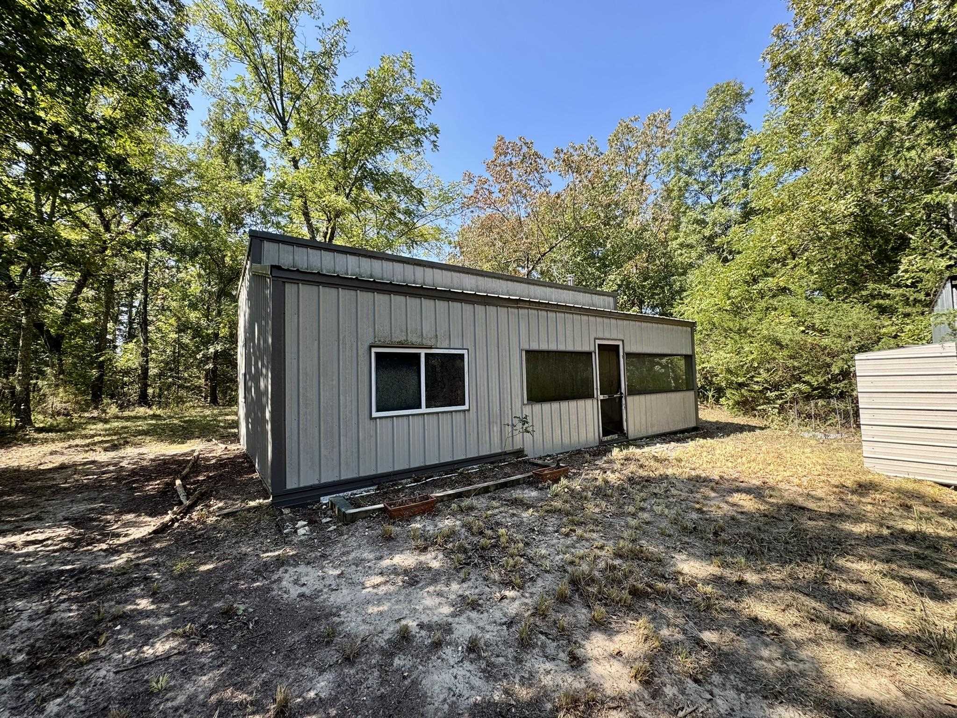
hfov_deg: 102.1
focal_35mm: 14
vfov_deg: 85.7
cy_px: 359
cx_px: 478
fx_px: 387
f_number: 2.2
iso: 40
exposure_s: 1/238
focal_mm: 2.22
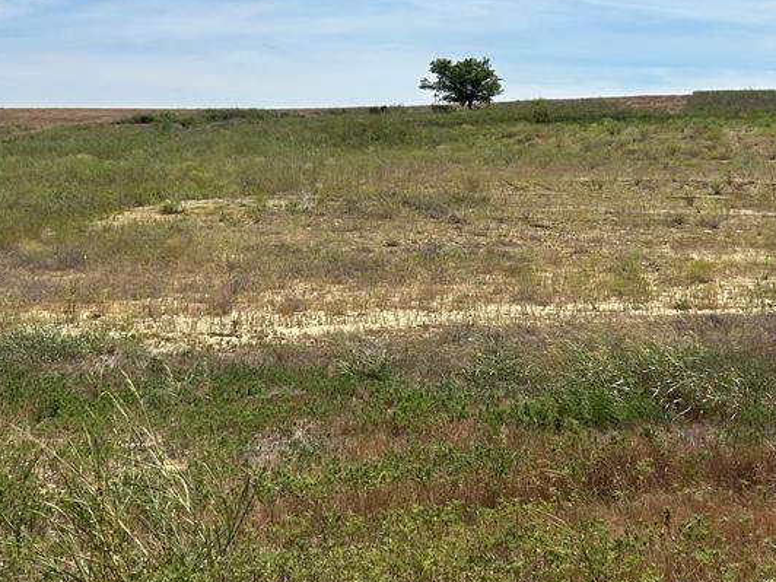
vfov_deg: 29.0
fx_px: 1121
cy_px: 226
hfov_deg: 38.1
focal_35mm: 50
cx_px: 344
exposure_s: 1/7463
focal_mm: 5.7
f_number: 1.5
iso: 50
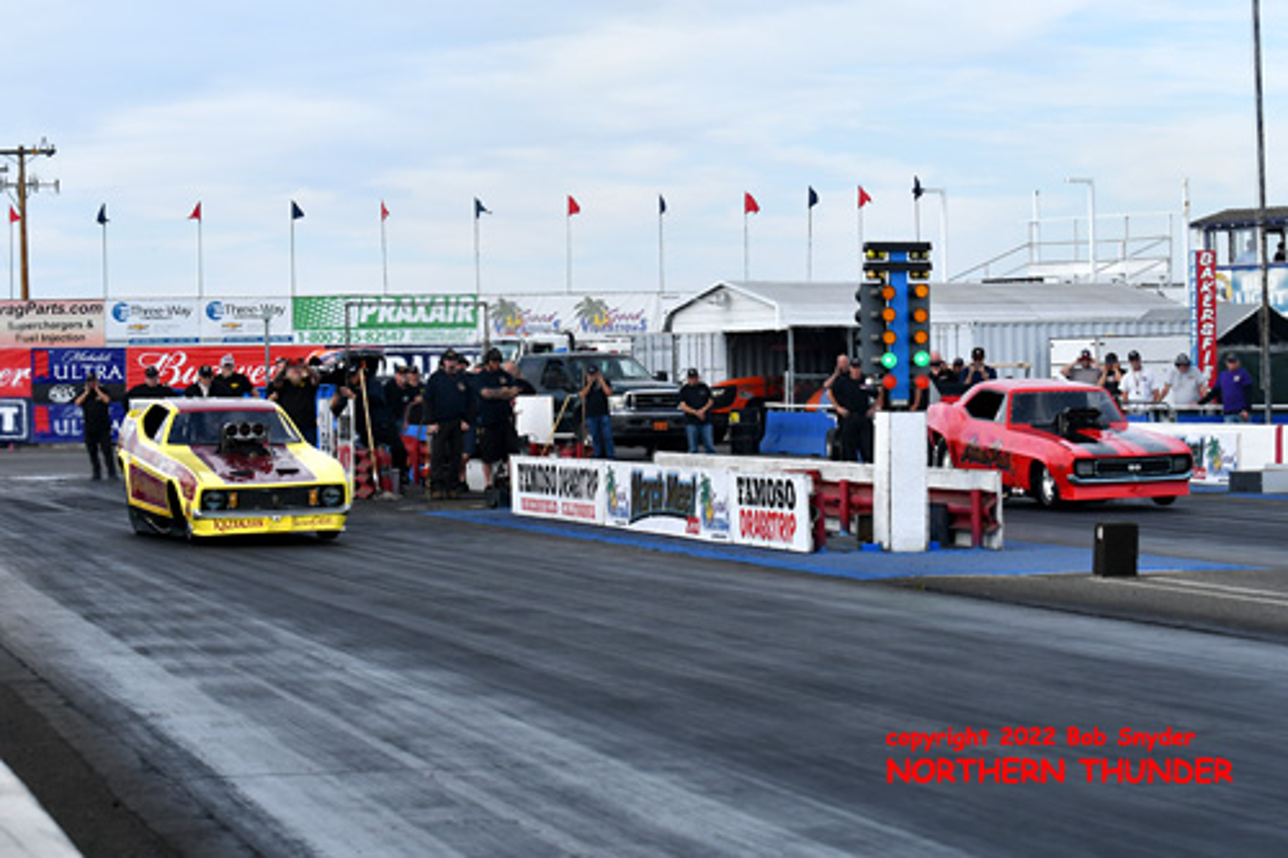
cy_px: 429
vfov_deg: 13.0
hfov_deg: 19.5
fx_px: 3755
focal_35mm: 105
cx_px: 644
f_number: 5.6
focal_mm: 70
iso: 160
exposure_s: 1/1000
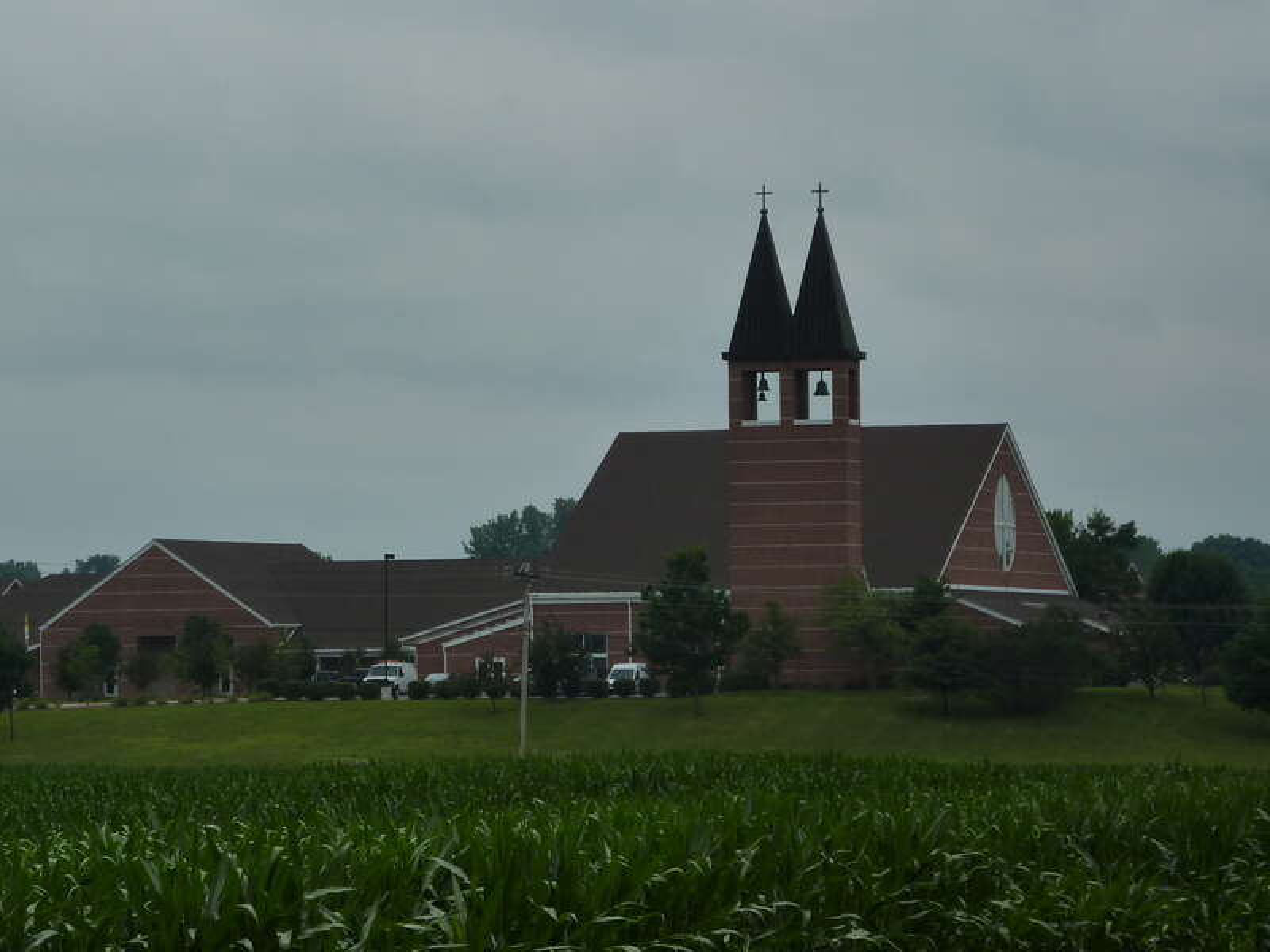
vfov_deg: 8.7
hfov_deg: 11.6
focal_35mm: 171
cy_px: 476
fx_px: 6274
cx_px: 635
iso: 125
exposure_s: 1/1000
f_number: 6.3
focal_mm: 19.5
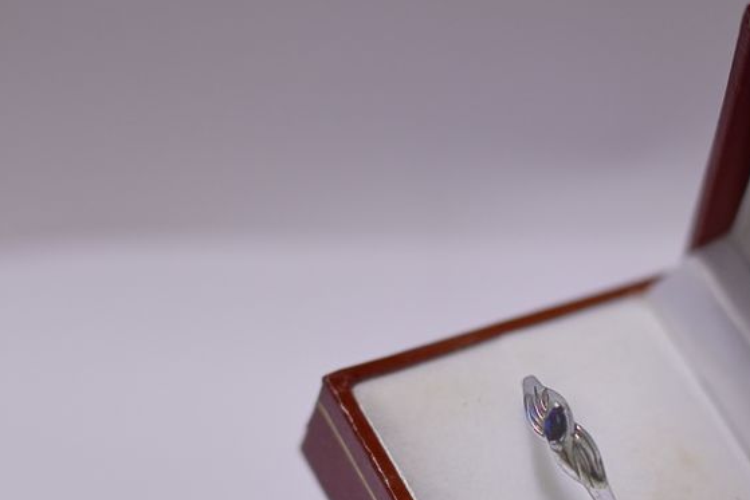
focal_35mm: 93
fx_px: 1938
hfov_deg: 21.8
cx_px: 475
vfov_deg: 14.6
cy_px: 423
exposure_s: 1/60
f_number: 2.5
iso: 400
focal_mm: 35
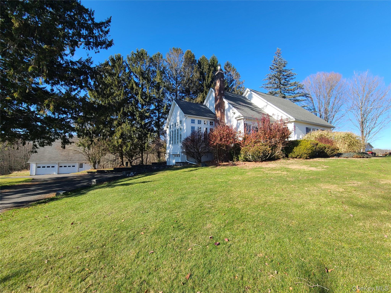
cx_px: 196
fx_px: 147
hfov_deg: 106.2
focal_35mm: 13
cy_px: 146
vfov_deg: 89.9
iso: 50
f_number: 2.2
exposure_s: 1/897
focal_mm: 2.2
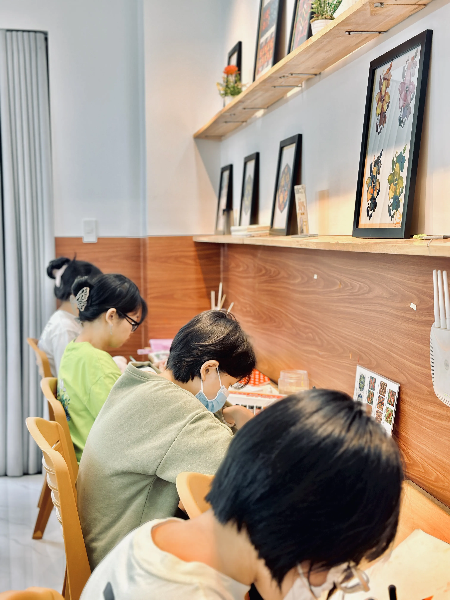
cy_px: 300
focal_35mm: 48
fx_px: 832
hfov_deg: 30.3
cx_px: 225
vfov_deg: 39.7
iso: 80
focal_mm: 6.86
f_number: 1.78
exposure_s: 1/100
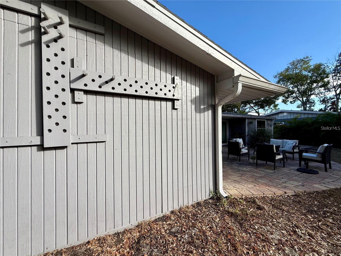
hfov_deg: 102.1
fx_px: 138
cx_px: 170
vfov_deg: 85.7
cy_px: 128
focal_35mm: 14
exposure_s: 1/1087
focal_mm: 2.22
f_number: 2.2
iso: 50
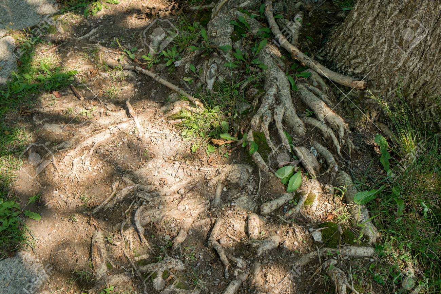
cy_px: 147
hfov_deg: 45.4
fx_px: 527
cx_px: 220
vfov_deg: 31.2
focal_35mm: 43
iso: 200
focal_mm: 28.9
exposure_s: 1/50
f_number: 8
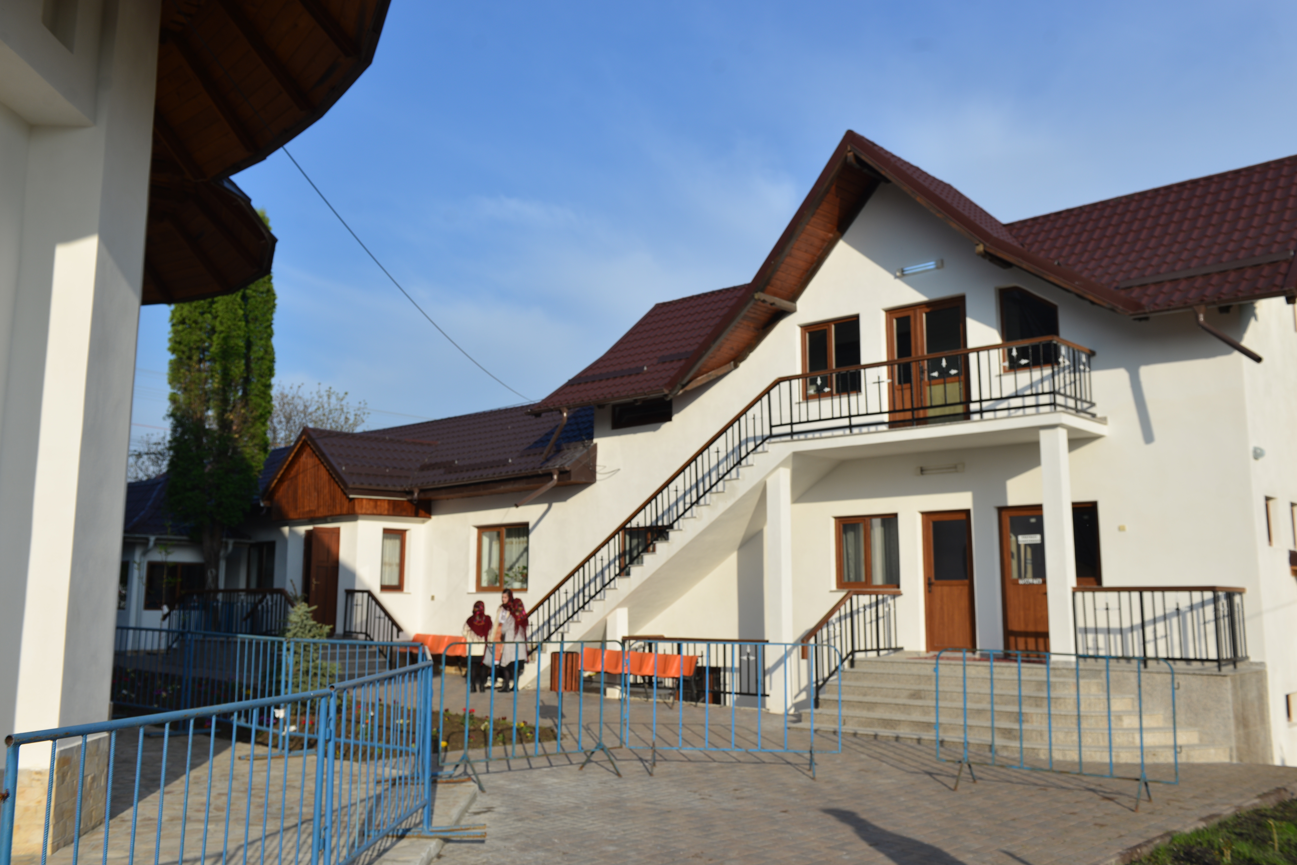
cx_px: 655
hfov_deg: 57.2
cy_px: 427
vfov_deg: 40.0
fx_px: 1189
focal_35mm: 33
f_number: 5
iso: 100
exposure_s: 1/500
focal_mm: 32
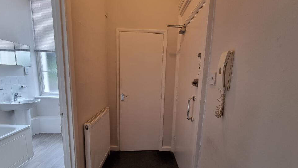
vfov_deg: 70.2
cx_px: 149
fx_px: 119
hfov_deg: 103.0
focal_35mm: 15
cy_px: 95
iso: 64
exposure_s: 1/50
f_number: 2.2
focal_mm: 2.2
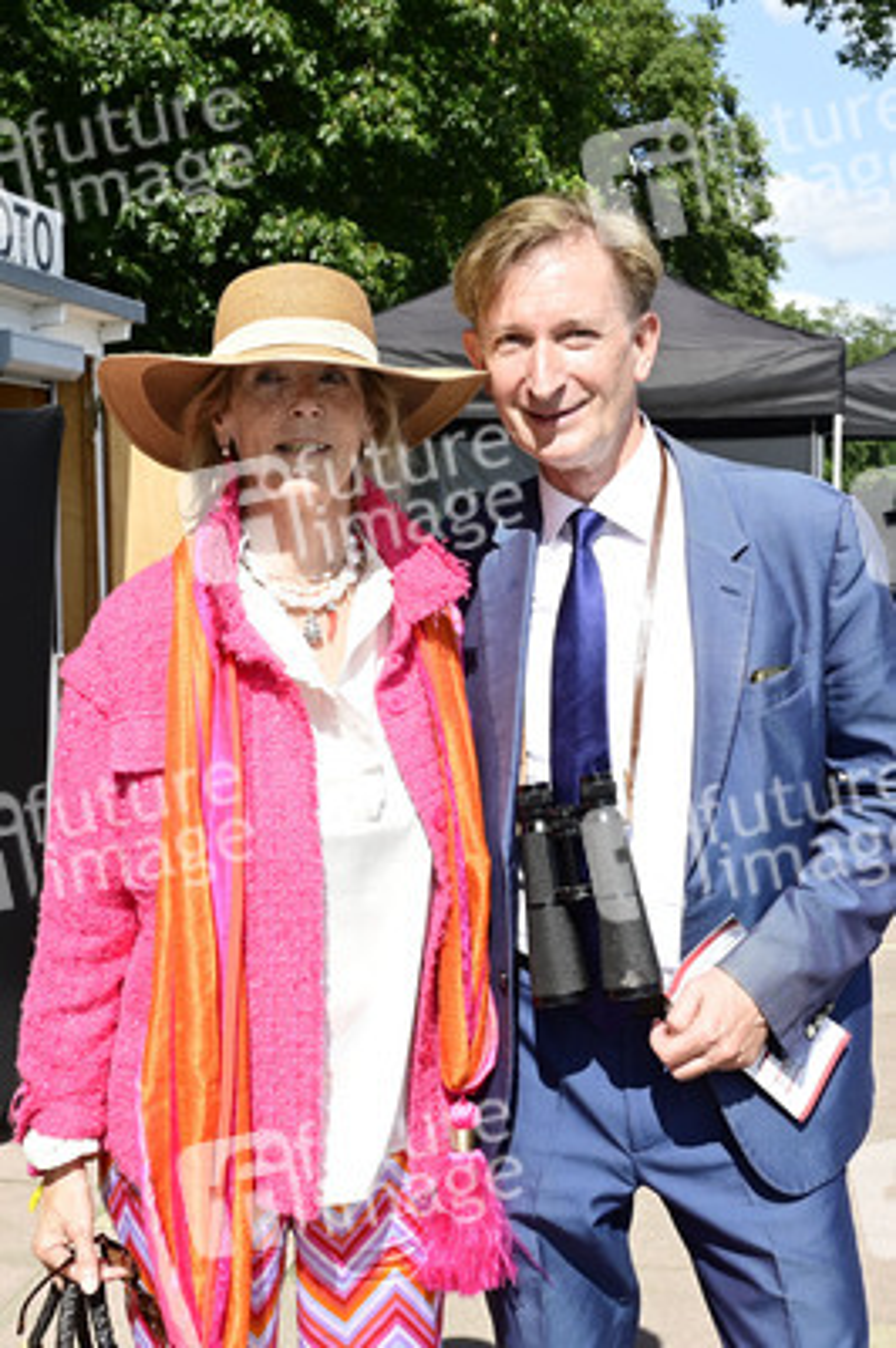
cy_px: 674
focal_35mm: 35
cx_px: 448
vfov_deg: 54.5
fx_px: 1309
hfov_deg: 37.8
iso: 200
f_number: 11
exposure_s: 1/200
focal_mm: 35
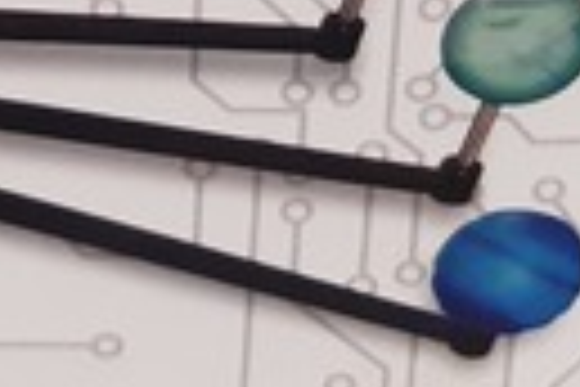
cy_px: -603
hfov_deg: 11.9
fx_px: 2706
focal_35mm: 168
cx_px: -153
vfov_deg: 7.5
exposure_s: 1/50
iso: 160
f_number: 1.7
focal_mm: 3.92
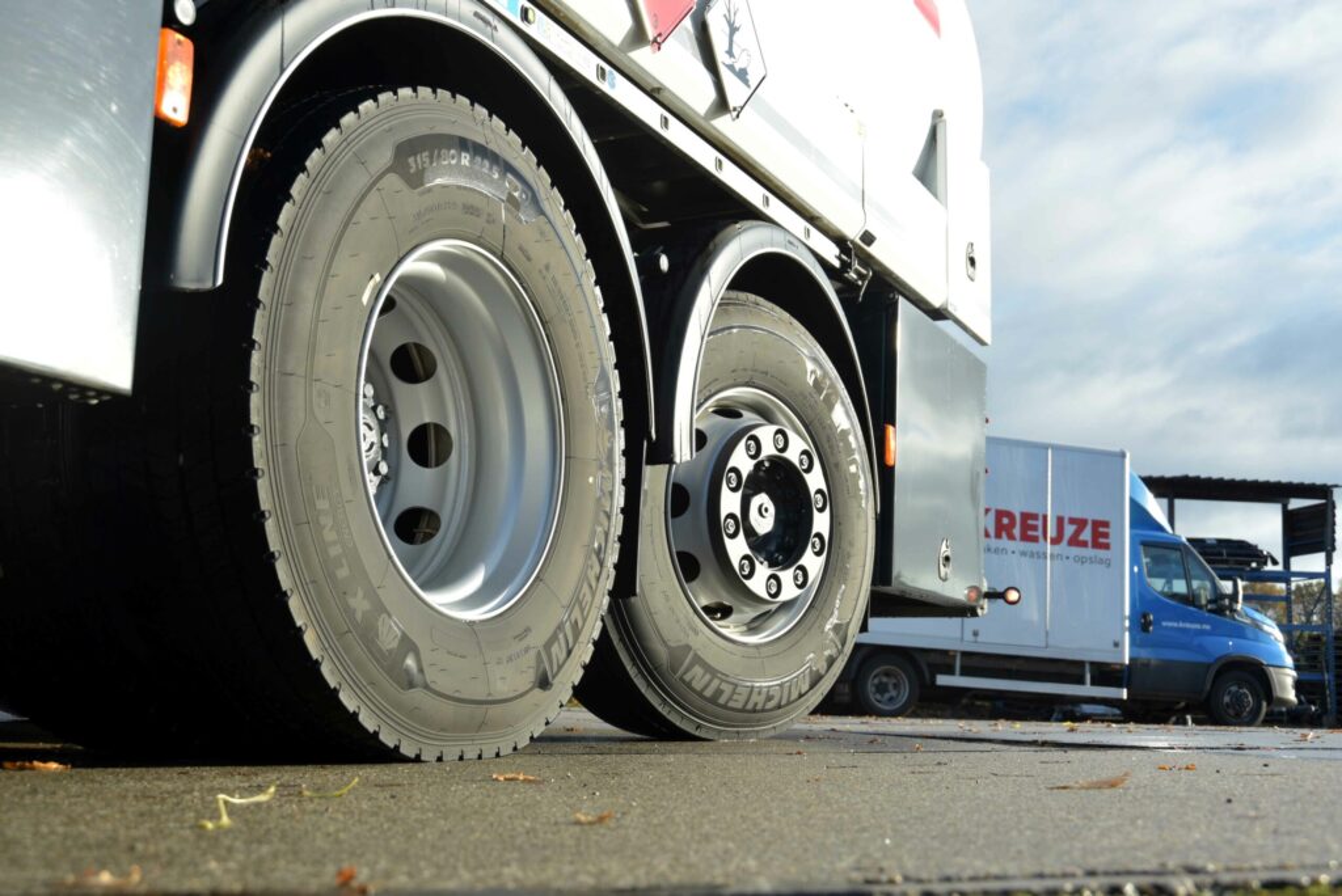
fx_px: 1566
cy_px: 448
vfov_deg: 31.9
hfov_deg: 46.4
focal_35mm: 42
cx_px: 671
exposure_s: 1/250
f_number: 8
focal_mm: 42
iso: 250
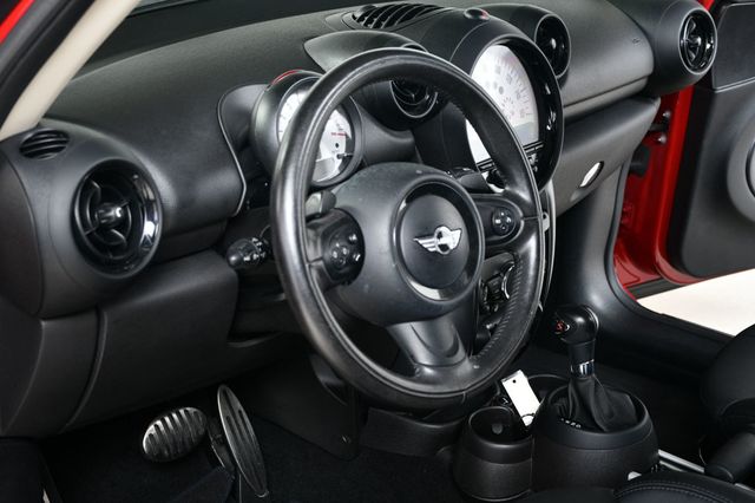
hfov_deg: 41.1
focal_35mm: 48
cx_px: 378
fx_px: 1006
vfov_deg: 28.0
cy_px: 252
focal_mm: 32
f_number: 4
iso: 100
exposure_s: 1/160
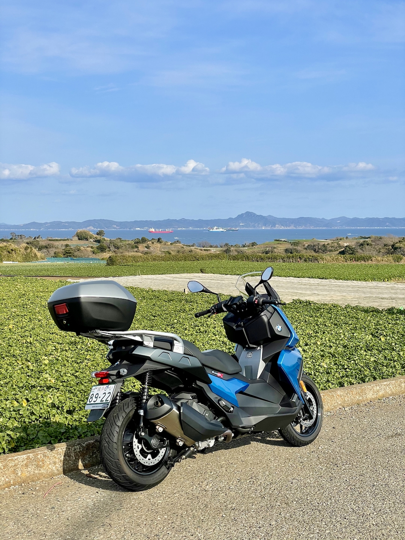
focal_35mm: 52
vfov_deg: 36.8
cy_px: 270
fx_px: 811
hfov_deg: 28.0
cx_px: 202
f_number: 2
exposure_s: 1/1916
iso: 25
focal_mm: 6
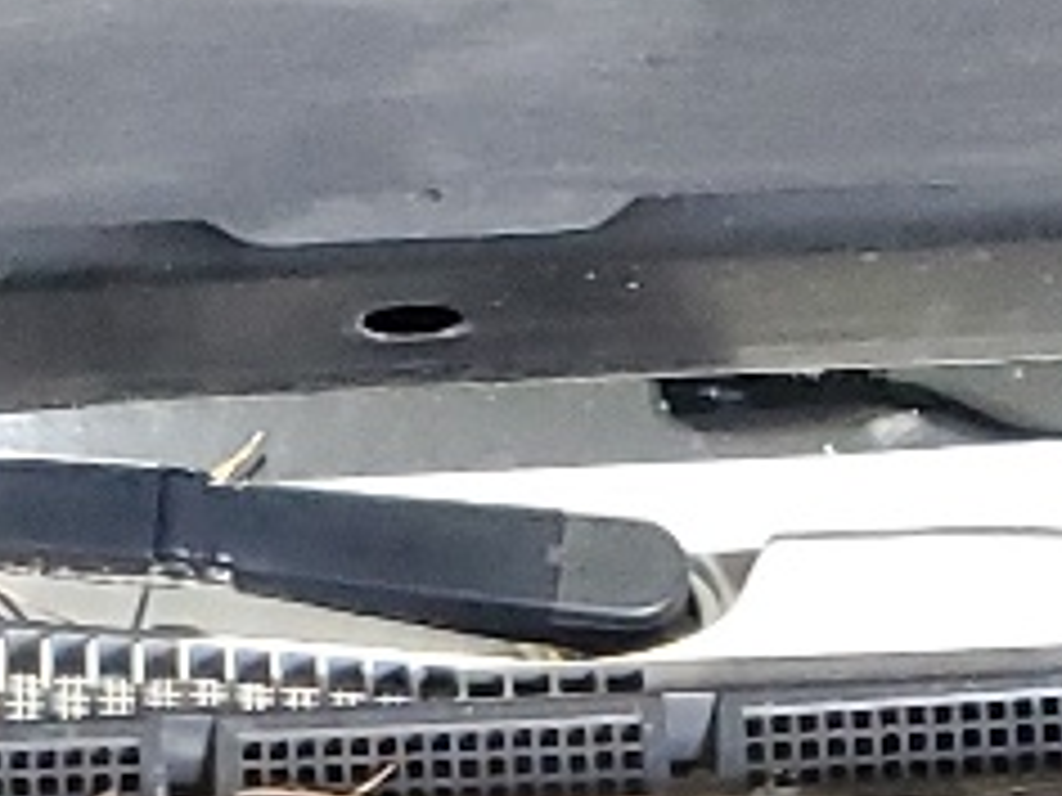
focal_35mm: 176
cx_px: 410
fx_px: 5400
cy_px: 1907
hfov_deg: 11.2
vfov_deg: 7.8
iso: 305
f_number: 1.5
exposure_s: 1/30
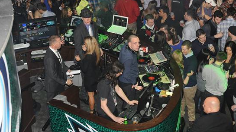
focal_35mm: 74
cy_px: 59
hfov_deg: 28.6
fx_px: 463
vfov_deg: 16.3
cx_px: 117
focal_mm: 70
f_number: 6.7
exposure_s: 1/250
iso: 3200
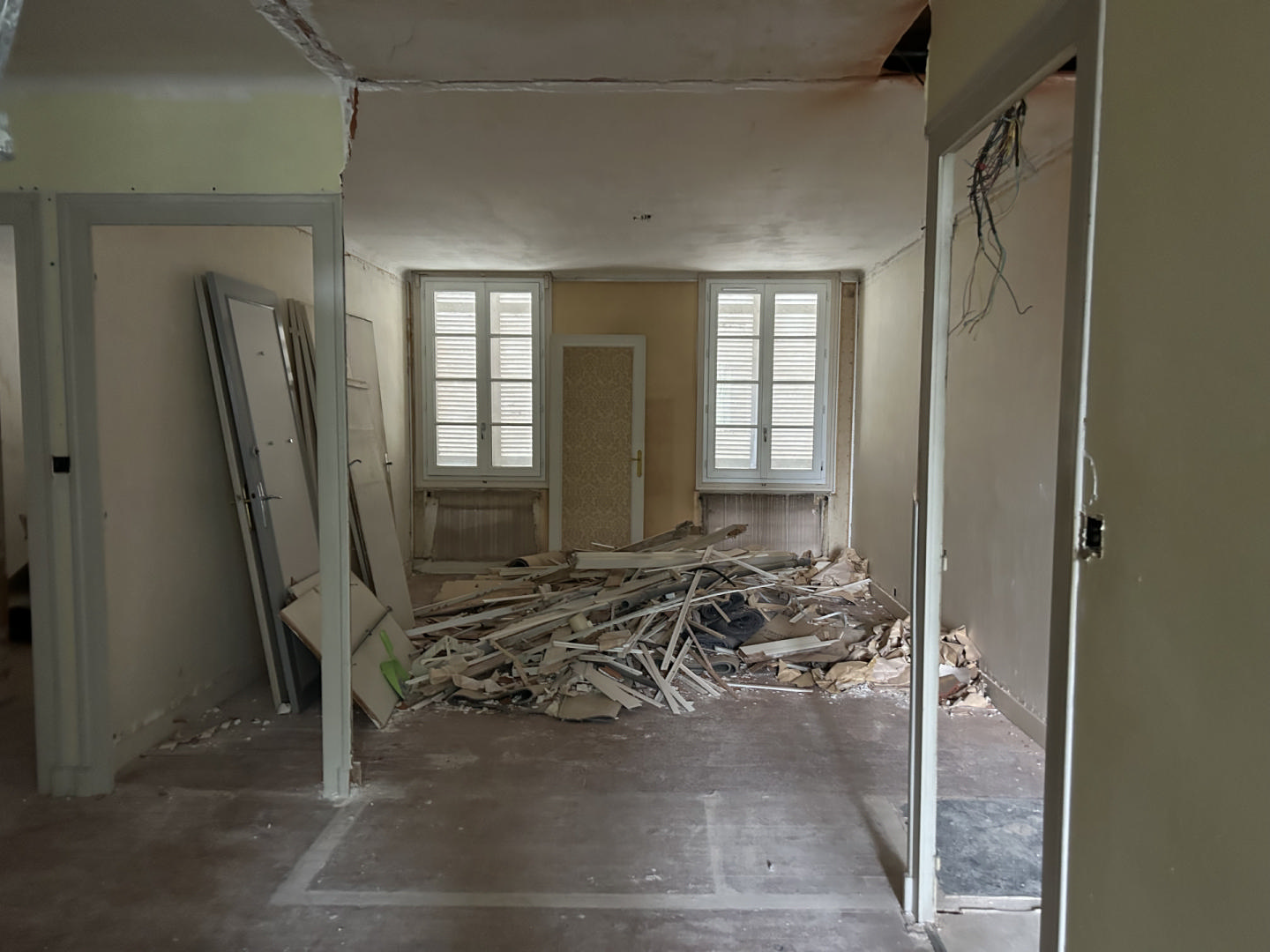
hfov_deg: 67.3
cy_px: 476
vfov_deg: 53.1
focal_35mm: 26
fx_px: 954
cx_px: 635
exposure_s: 1/39
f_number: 1.5
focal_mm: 5.7
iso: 640
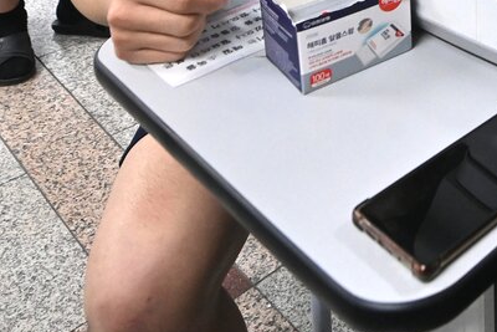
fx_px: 677
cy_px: -186
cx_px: 670
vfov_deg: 22.1
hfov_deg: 30.4
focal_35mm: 49
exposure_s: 1/250
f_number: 5.6
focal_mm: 14
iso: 5000
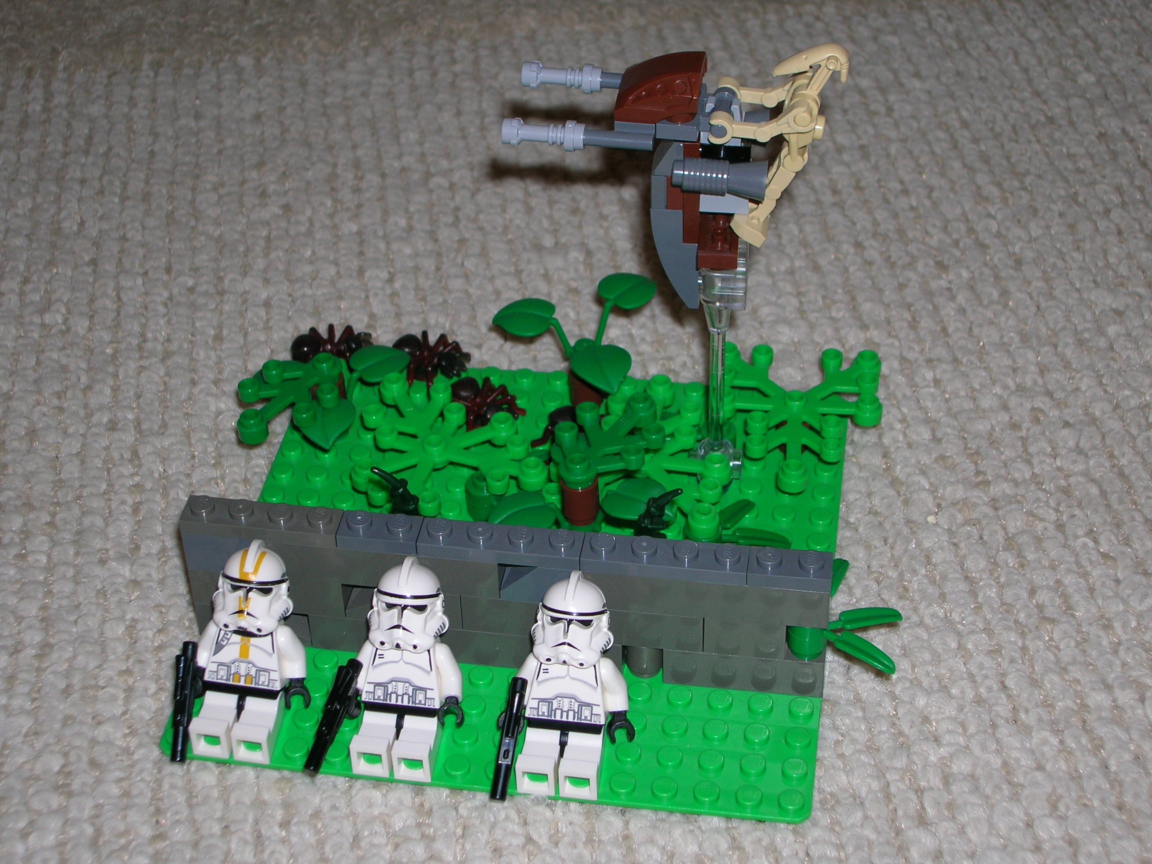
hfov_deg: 30.7
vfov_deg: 23.3
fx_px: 2097
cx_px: 576
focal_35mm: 63
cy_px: 432
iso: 50
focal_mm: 10.4
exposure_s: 1/60.1
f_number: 3.6
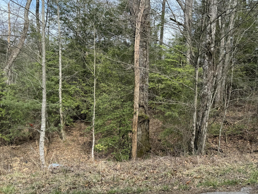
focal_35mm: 33
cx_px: 163
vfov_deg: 42.9
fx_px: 246
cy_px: 105
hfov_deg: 54.7
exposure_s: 1/1131
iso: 80
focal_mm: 6.76
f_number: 1.78
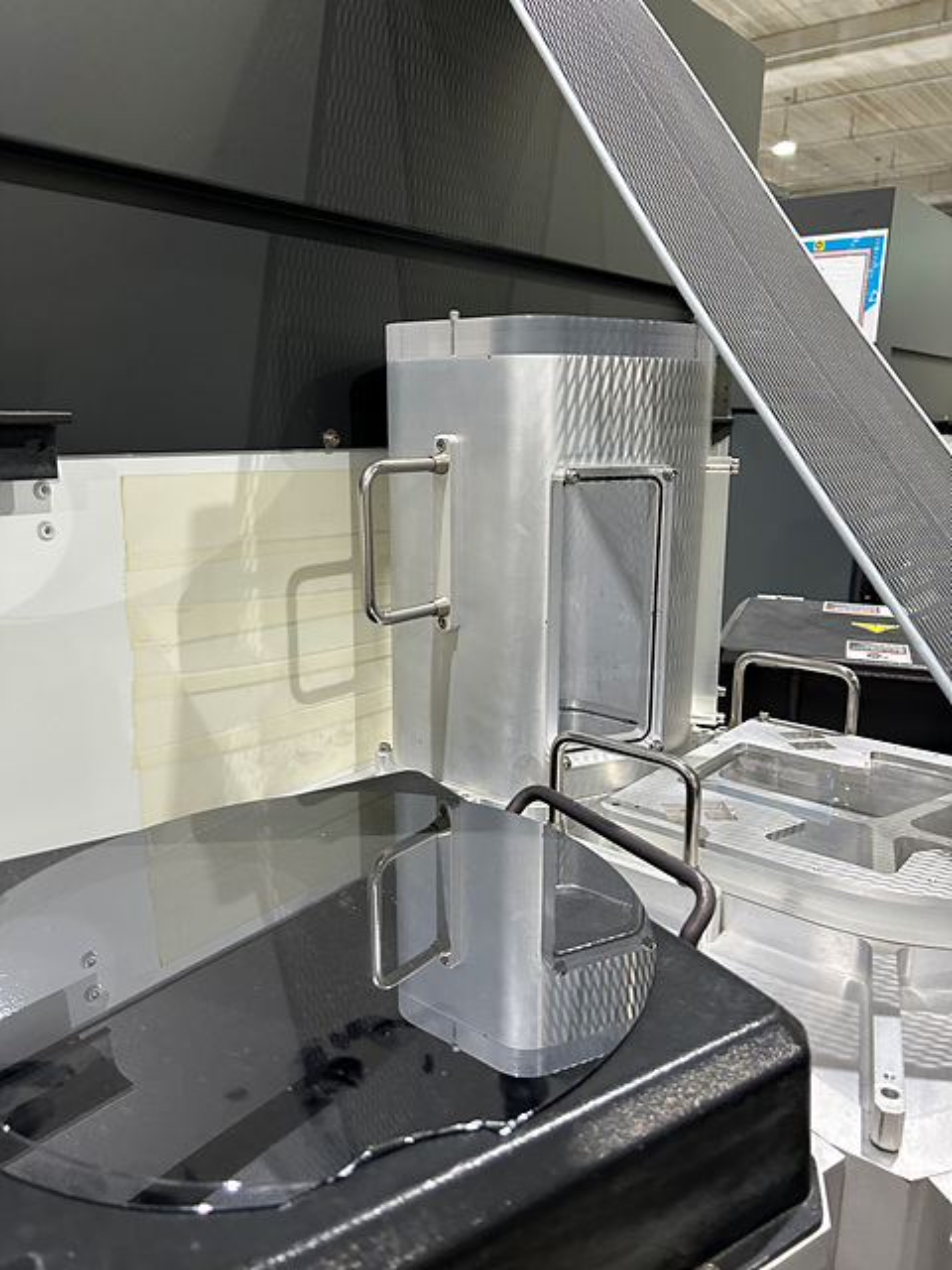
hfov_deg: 53.1
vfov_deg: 67.3
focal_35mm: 26
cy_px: 635
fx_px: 953
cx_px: 476
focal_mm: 5.7
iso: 200
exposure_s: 1/60
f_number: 1.5
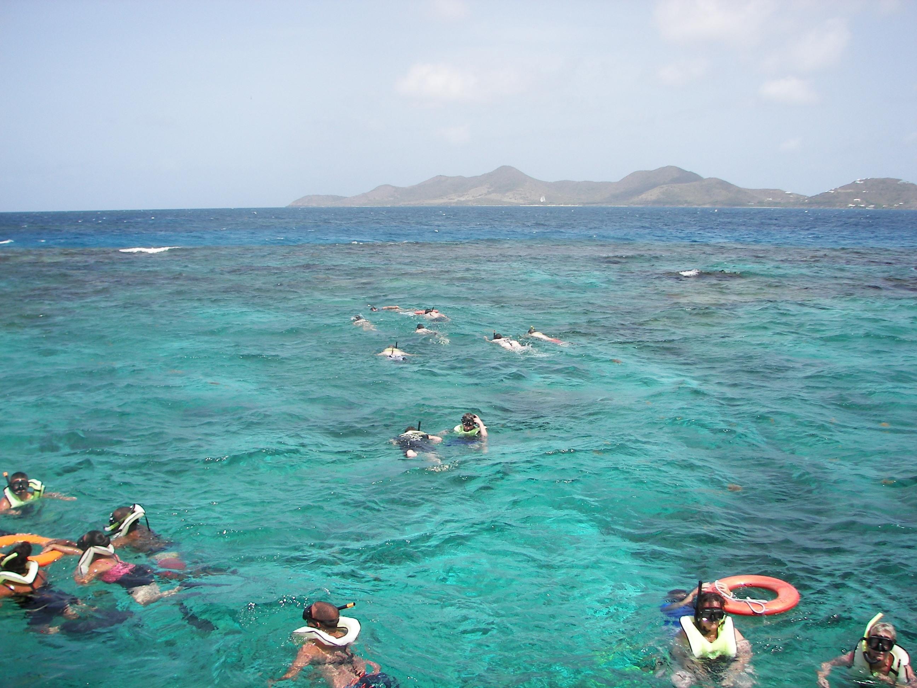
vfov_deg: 39.7
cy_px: 344
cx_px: 458
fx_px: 954
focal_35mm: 36
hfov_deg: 51.4
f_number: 2.8
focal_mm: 6
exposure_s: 1/640
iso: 50
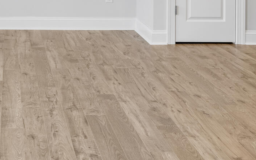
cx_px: 11
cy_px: -85
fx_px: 481
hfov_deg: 28.3
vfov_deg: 17.0
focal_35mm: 69
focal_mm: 16
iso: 640
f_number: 9
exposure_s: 1/13
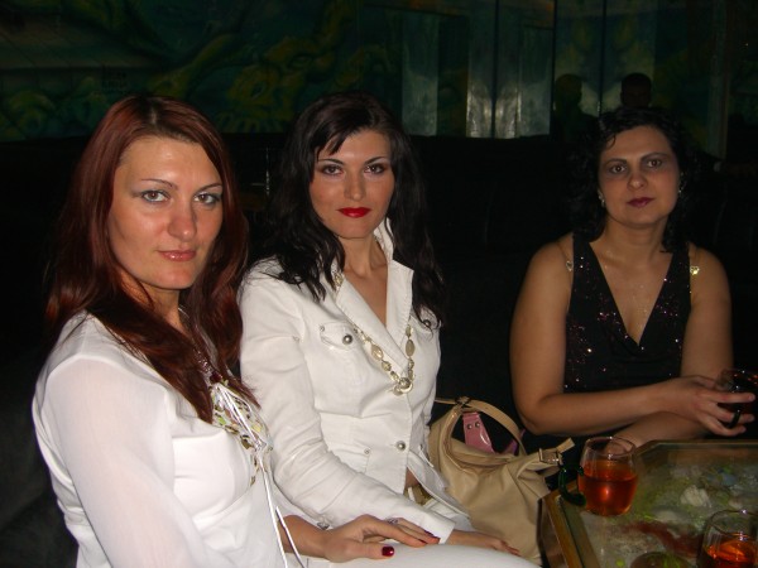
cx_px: 379
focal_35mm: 38
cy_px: 284
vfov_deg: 37.7
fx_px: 832
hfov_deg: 49.0
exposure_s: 1/60
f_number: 2.8
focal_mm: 7.9
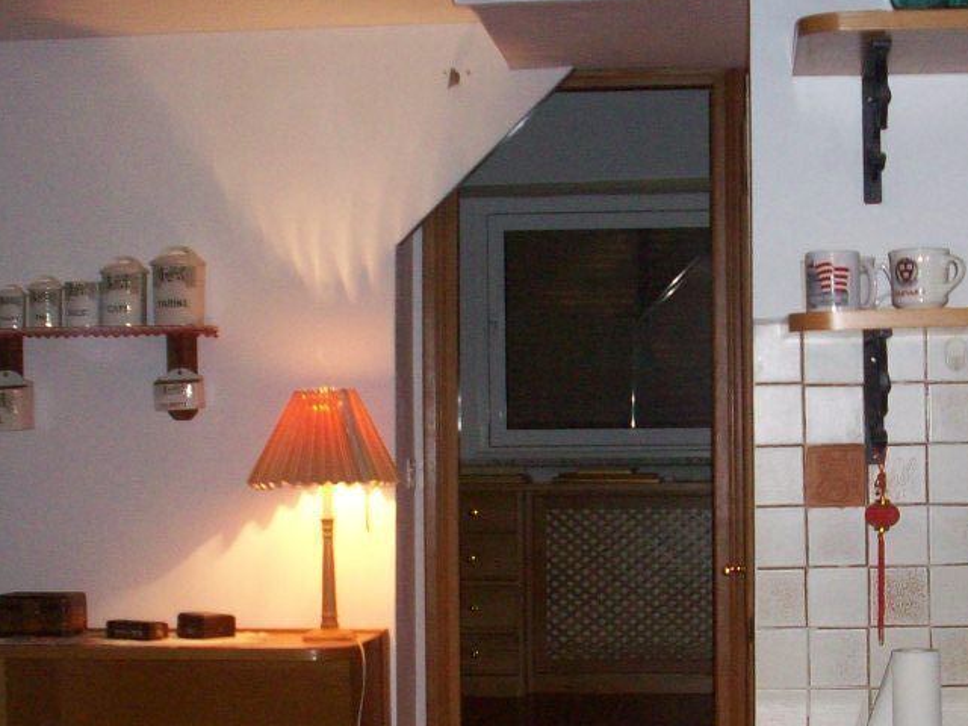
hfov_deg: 26.2
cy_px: 496
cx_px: 603
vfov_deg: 19.8
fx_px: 2069
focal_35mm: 74
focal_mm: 6.2
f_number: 2.8
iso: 200
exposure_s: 1/64
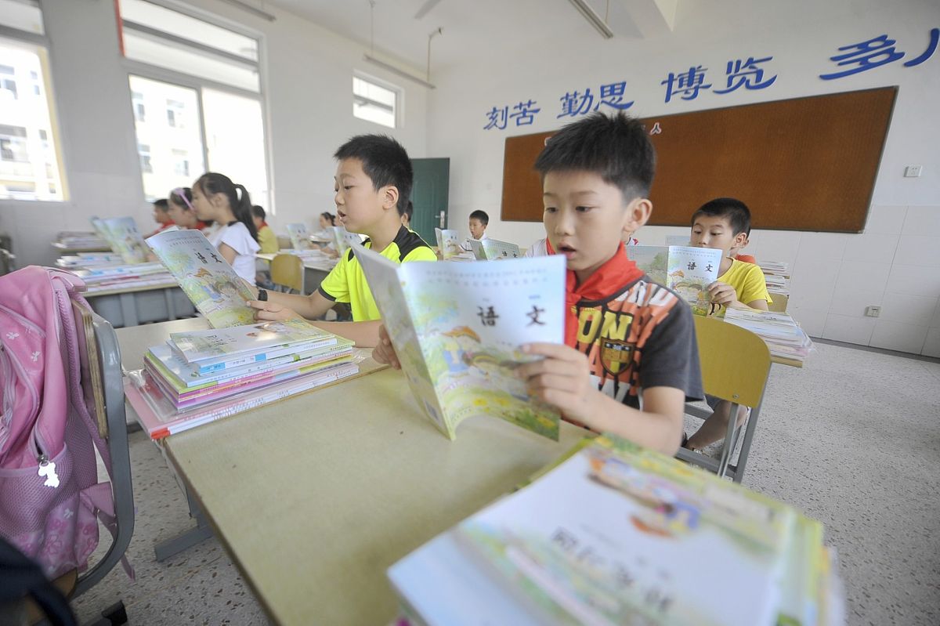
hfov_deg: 104.3
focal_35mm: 14
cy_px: 313
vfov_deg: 81.2
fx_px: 365
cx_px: 470
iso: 500
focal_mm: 14
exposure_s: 1/500
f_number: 2.8
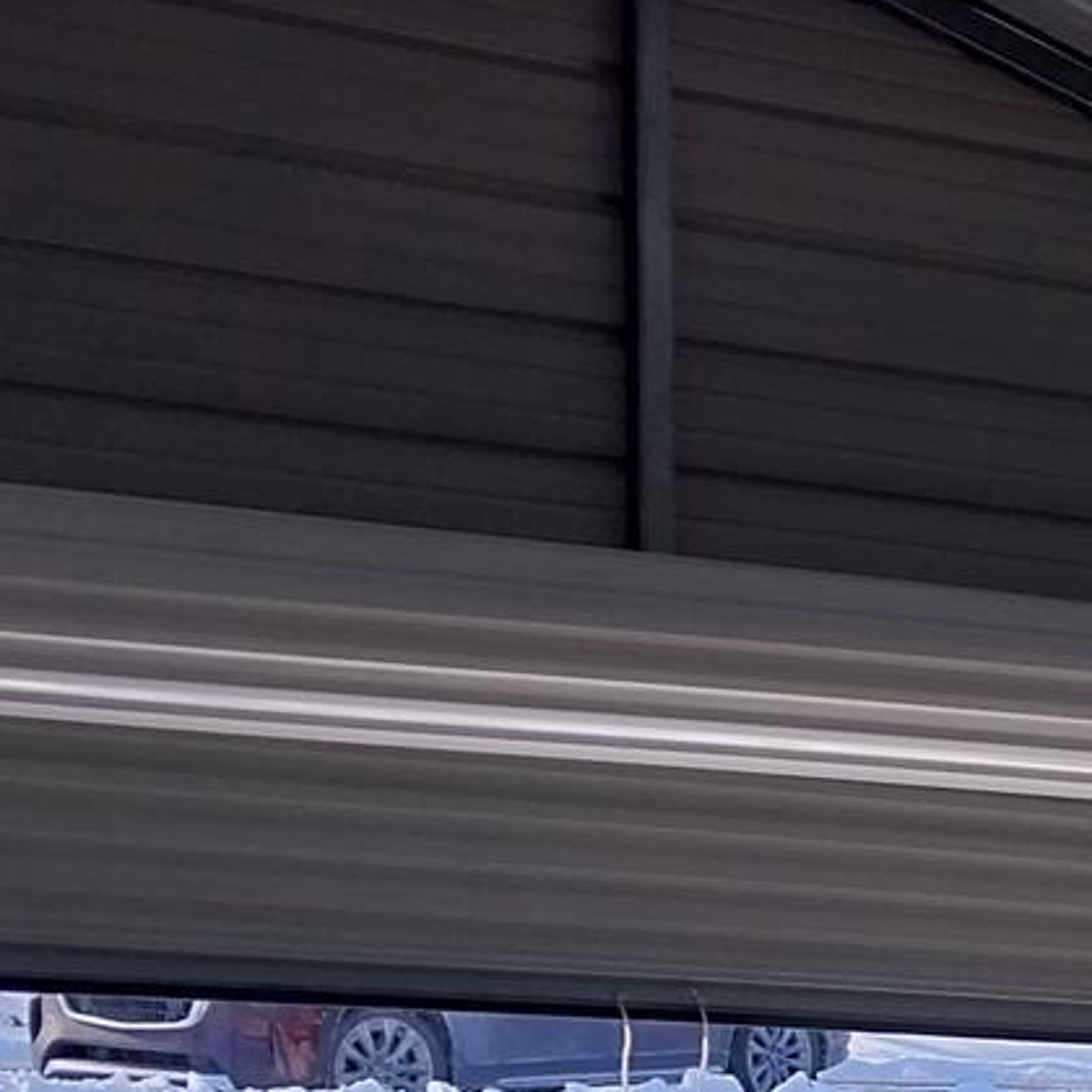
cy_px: 1568
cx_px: 2070
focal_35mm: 112
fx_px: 3997
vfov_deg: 14.6
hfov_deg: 13.6
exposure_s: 1/377
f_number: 1.8
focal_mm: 4
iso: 20
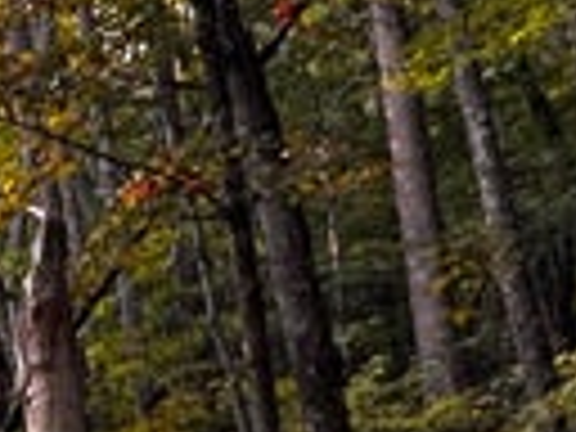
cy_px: 554
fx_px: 1547
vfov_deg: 15.2
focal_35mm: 93
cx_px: -983
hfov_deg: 12.8
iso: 50
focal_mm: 2.22
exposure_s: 1/99
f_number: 2.2
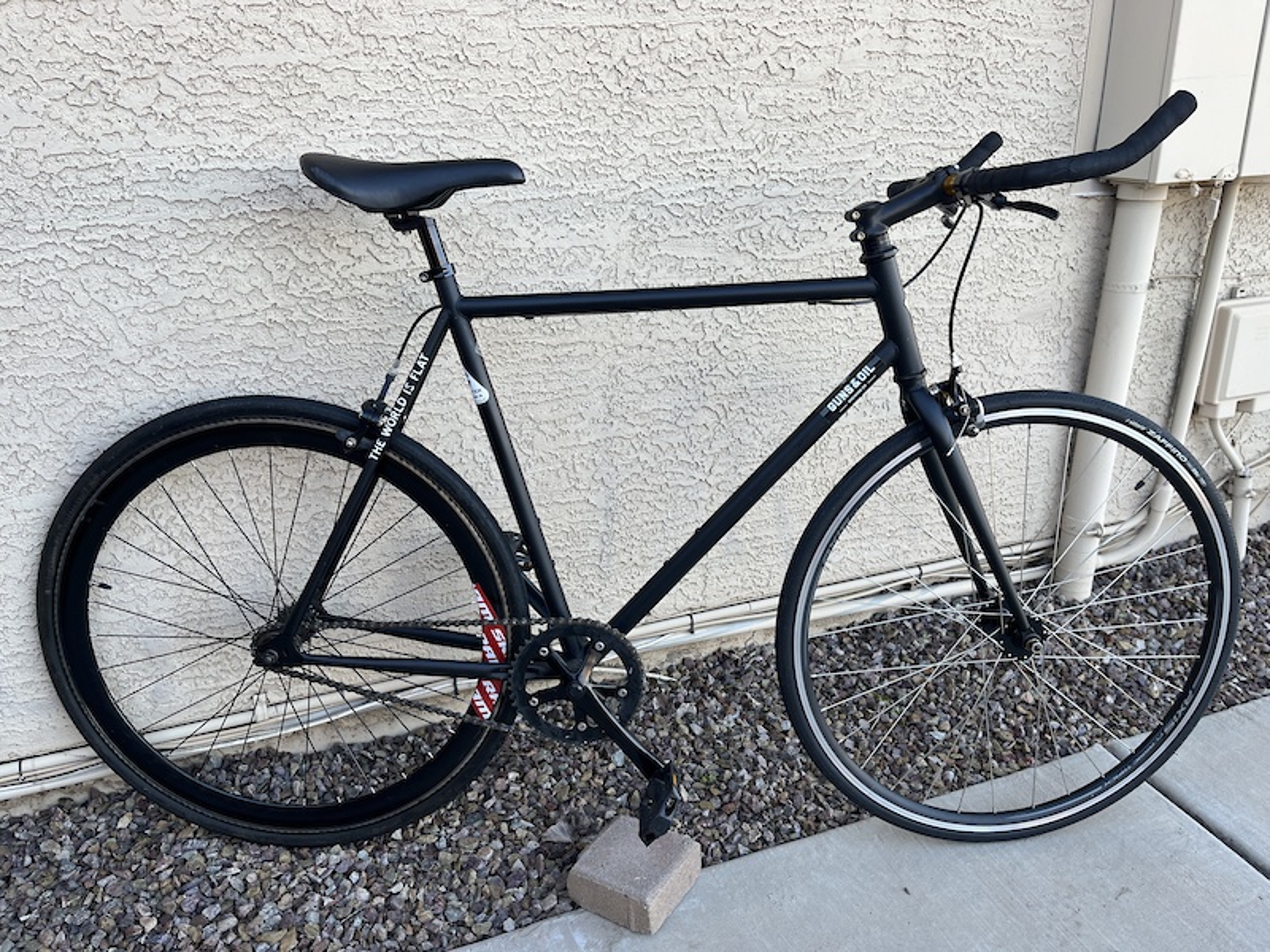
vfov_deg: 53.1
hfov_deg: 67.3
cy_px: 476
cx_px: 635
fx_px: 954
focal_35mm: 26
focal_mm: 5.1
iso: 40
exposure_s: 1/192
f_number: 1.6
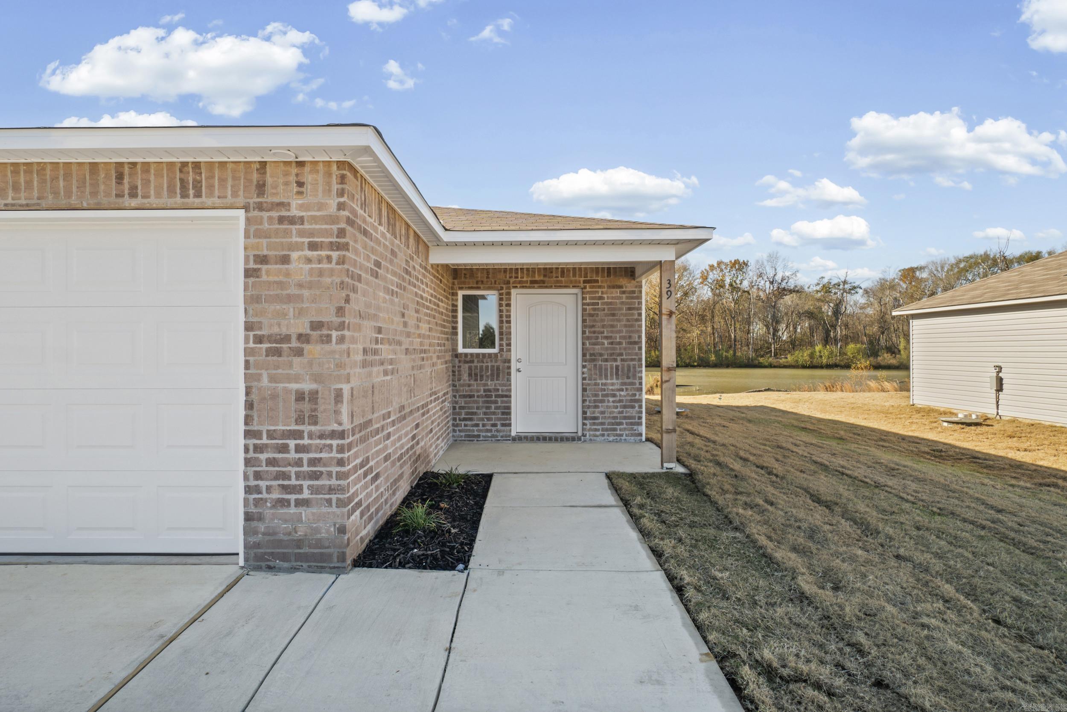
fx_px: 533
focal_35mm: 18
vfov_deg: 67.4
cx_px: 534
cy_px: 356
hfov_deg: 90.0
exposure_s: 1/60
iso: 250
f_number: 9
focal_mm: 12
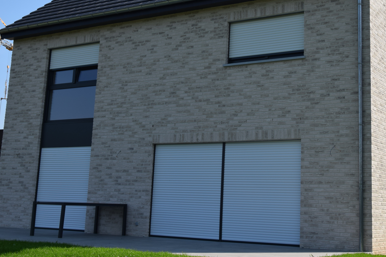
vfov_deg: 22.8
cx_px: 239
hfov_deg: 33.8
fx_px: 633
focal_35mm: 59
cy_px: 76
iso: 200
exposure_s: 1/400
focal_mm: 26
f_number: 10
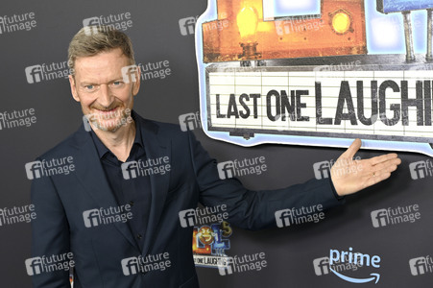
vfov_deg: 16.6
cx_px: 216
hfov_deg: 24.8
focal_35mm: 82
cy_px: 144
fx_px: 986
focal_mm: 82
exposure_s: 1/160
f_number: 6.3
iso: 400
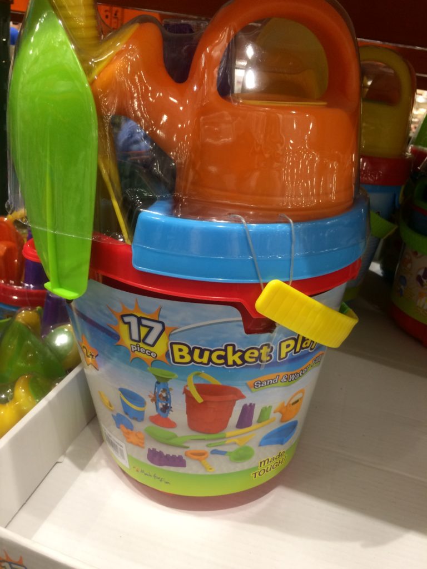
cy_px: 284
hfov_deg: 48.2
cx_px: 214
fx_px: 477
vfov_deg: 61.7
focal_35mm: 29
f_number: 2.2
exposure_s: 1/33
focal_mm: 4.15
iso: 125
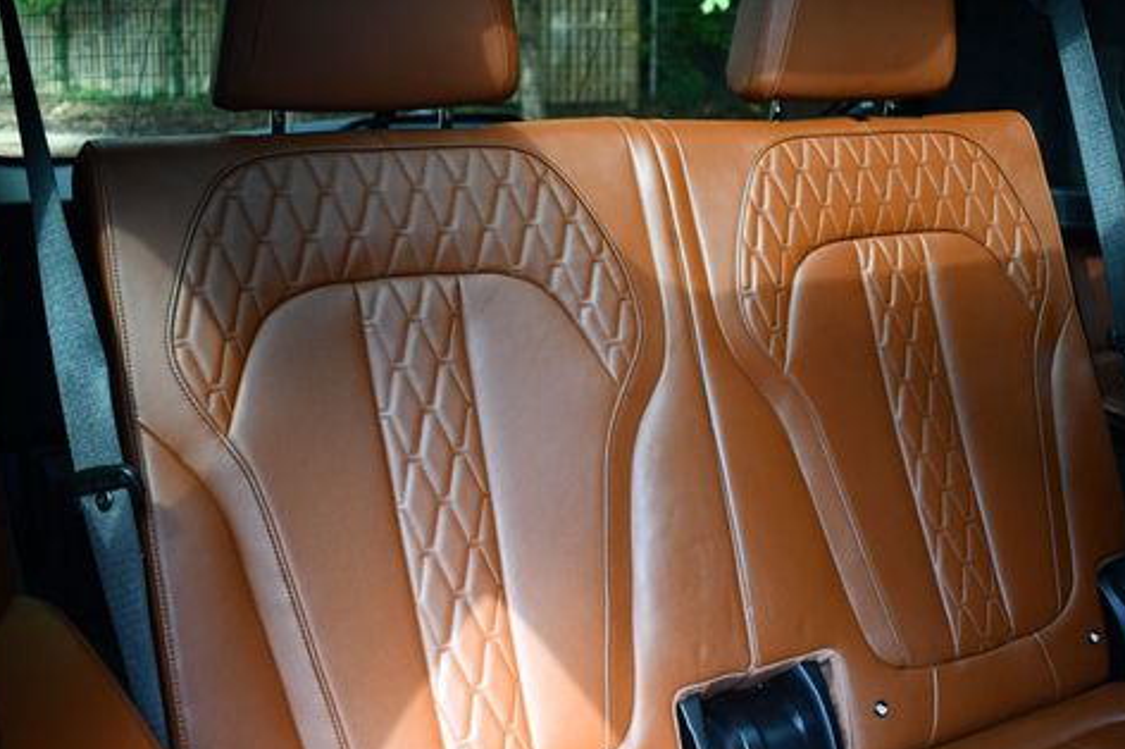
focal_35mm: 42
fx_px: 1312
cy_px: 312
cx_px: 617
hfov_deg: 46.4
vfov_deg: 31.8
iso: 800
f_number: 3.8
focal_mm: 21
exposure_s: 1/200
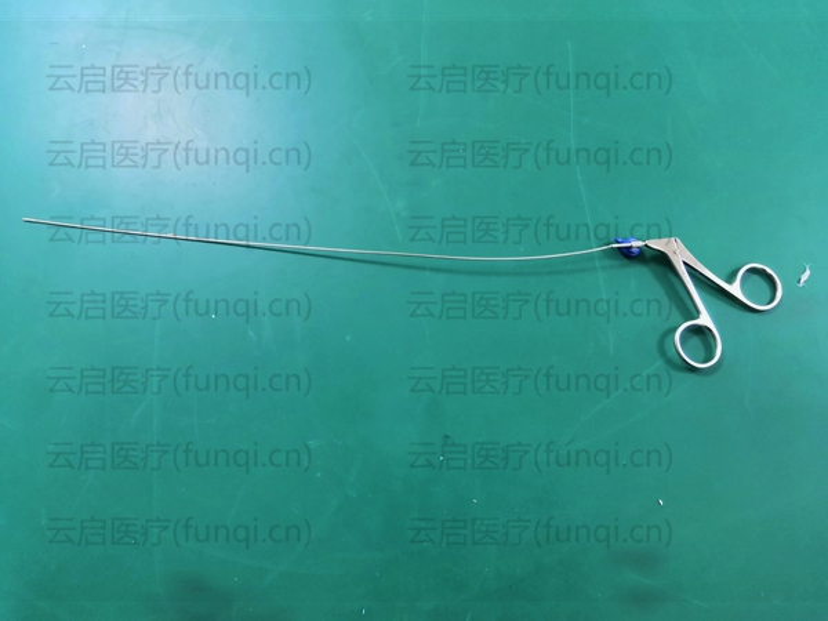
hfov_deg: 65.3
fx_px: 646
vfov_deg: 51.4
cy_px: 310
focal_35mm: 27
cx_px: 414
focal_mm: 3.95
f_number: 1.8
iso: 640
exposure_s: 1/33.3
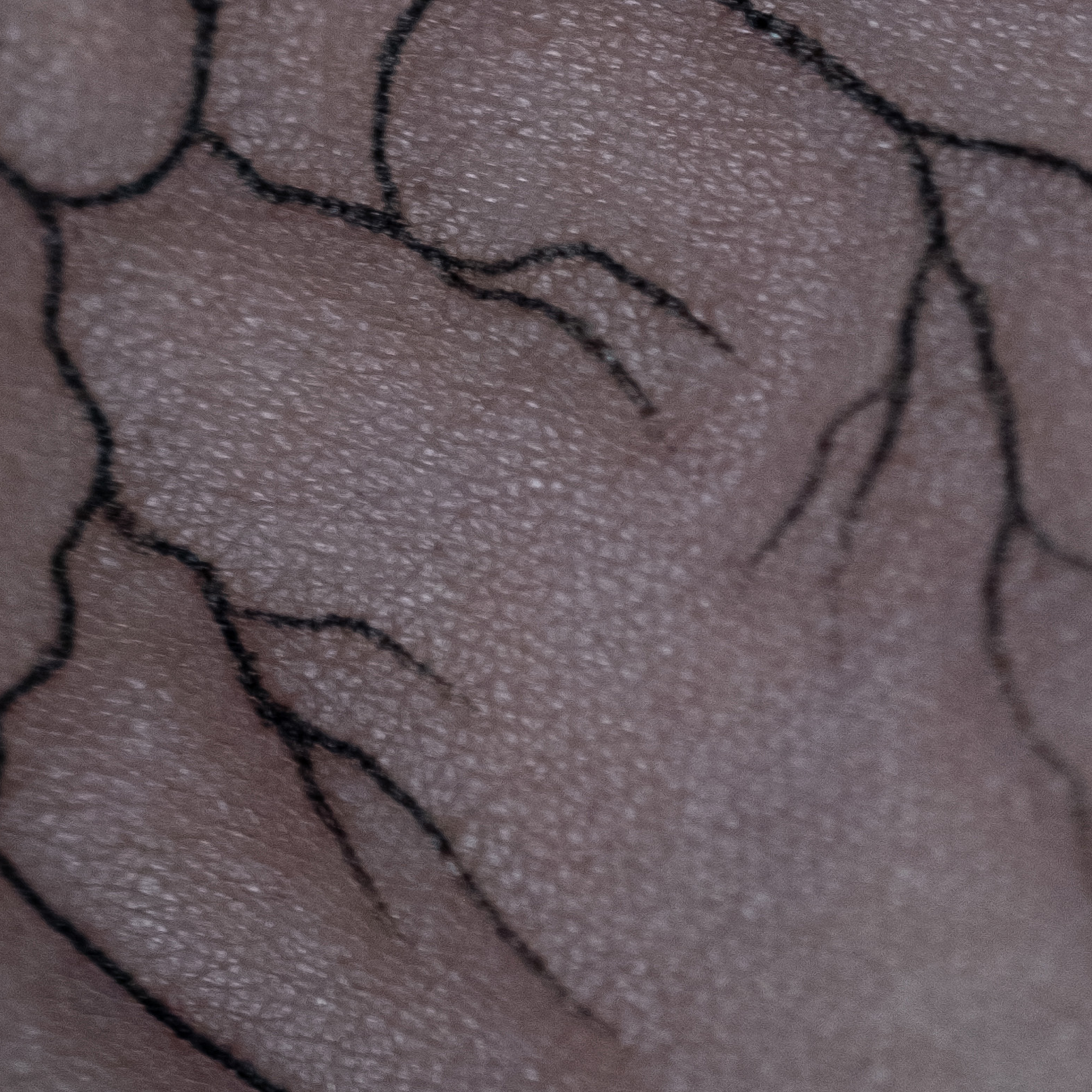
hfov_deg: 4.3
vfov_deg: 4.3
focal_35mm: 408
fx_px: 14562
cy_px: -151
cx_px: 76
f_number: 3.6
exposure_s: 1/125
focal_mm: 80
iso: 1000
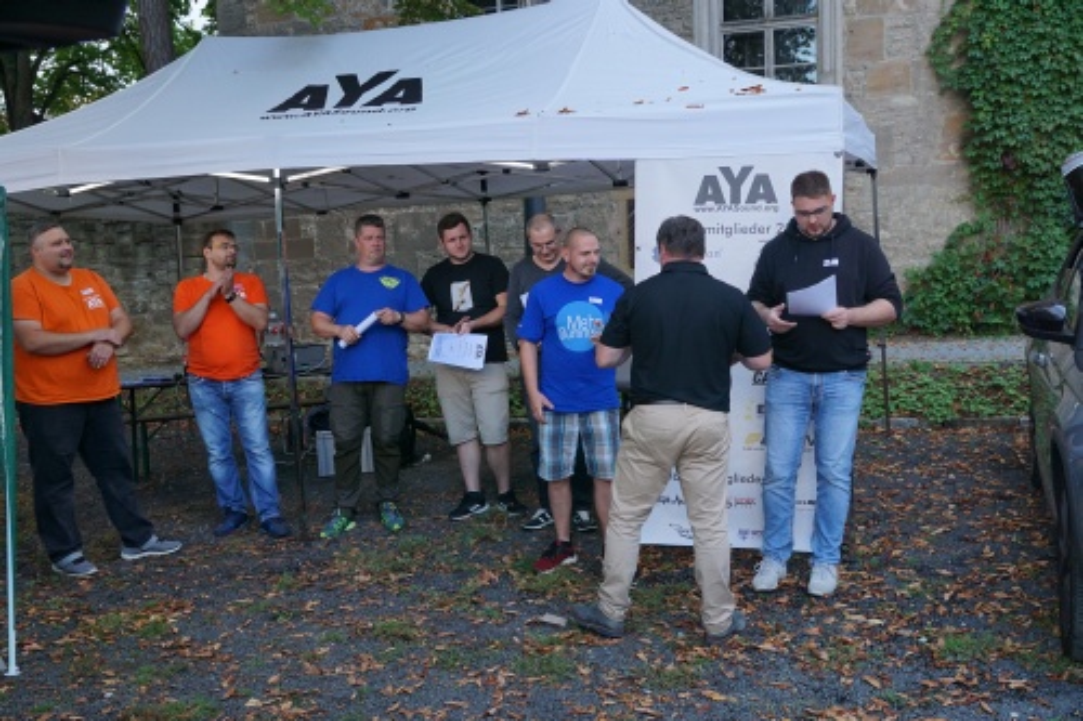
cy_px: 360
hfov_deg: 53.1
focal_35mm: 36
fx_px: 1083
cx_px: 542
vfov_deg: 36.8
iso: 400
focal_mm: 24
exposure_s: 1/160
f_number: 4
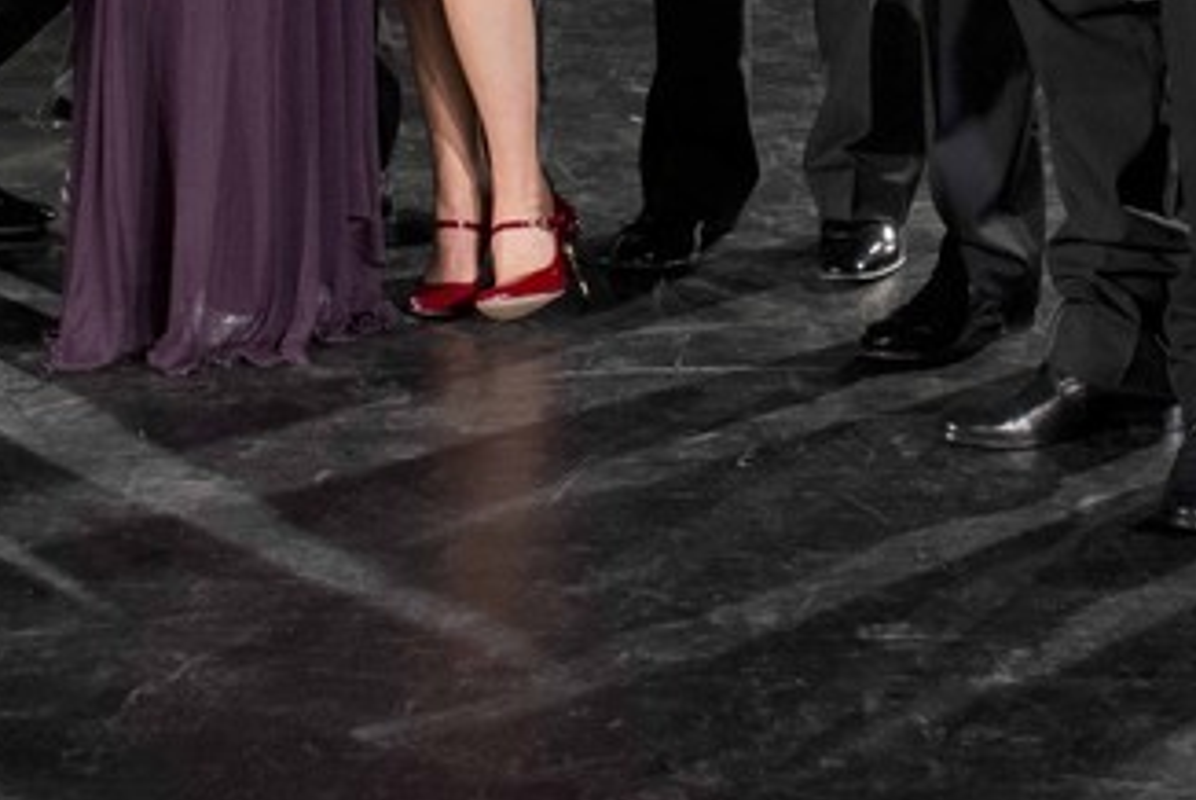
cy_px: -350
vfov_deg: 14.1
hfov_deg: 21.9
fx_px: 3059
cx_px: 282
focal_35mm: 92
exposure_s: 1/125
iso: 2500
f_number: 7.1
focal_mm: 30
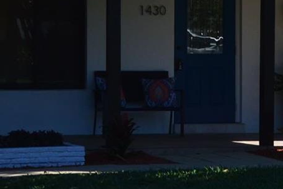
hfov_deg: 10.1
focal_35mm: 203
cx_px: 178
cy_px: 0
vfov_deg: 6.7
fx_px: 1595
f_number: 11
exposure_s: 1/500
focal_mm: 30
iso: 320
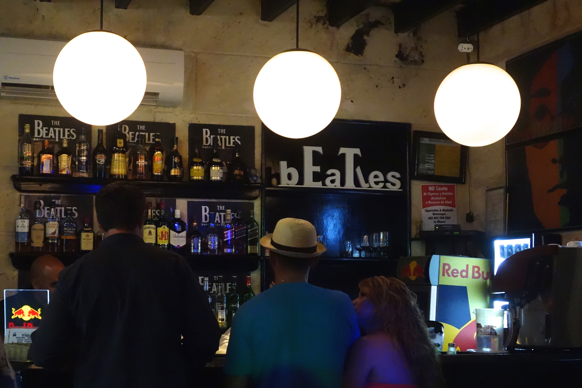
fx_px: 727
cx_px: 291
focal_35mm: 45
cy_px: 194
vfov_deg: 29.9
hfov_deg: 43.6
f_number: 3.2
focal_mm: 16.78
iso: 3200
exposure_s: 1/125
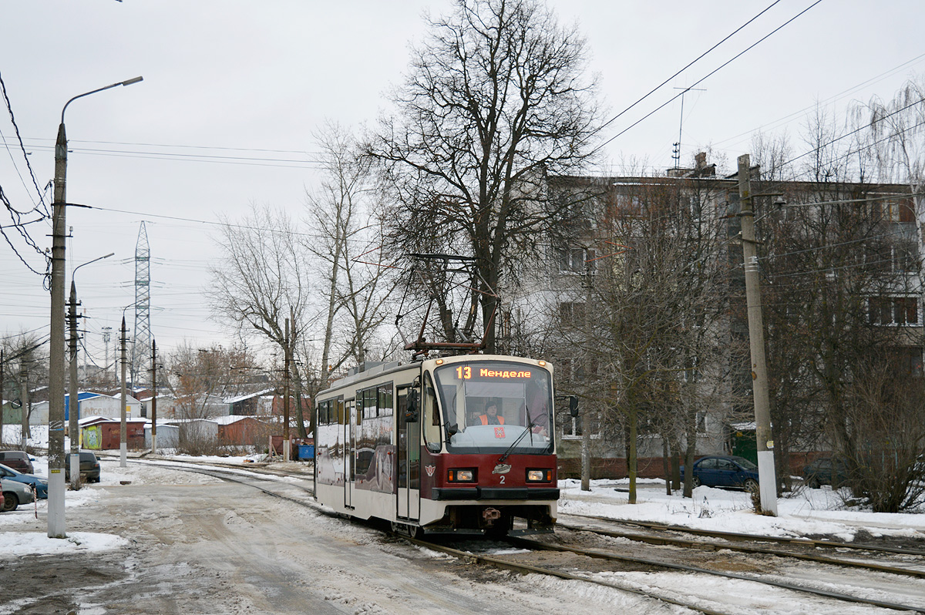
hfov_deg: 36.9
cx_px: 462
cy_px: 308
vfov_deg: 25.0
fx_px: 1386
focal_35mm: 54
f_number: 4.8
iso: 200
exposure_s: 1/160
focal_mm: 36
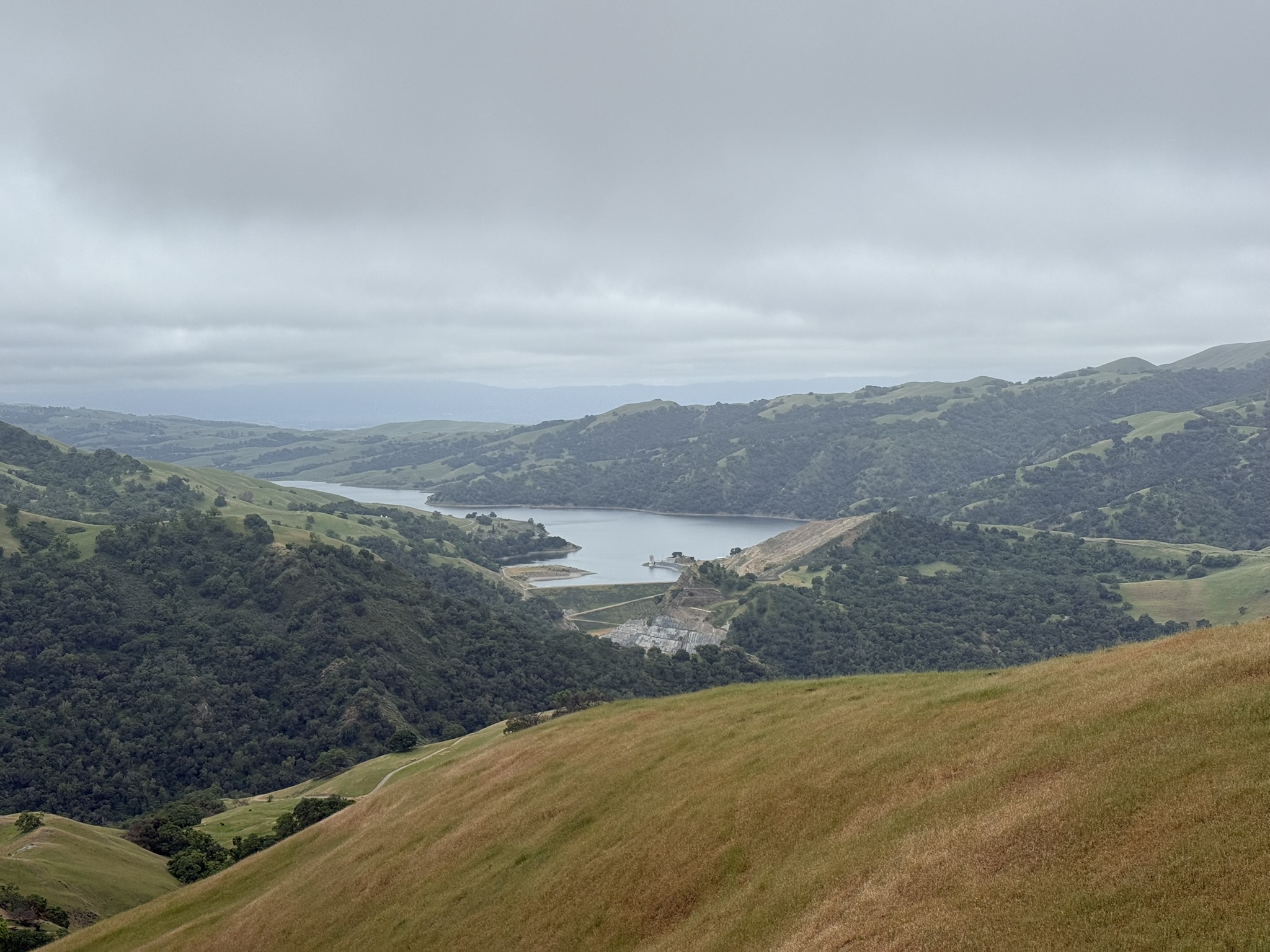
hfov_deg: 39.7
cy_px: 476
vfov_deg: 30.3
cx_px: 635
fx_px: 1761
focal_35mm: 48
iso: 64
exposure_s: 1/4329
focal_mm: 6.76
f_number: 1.78
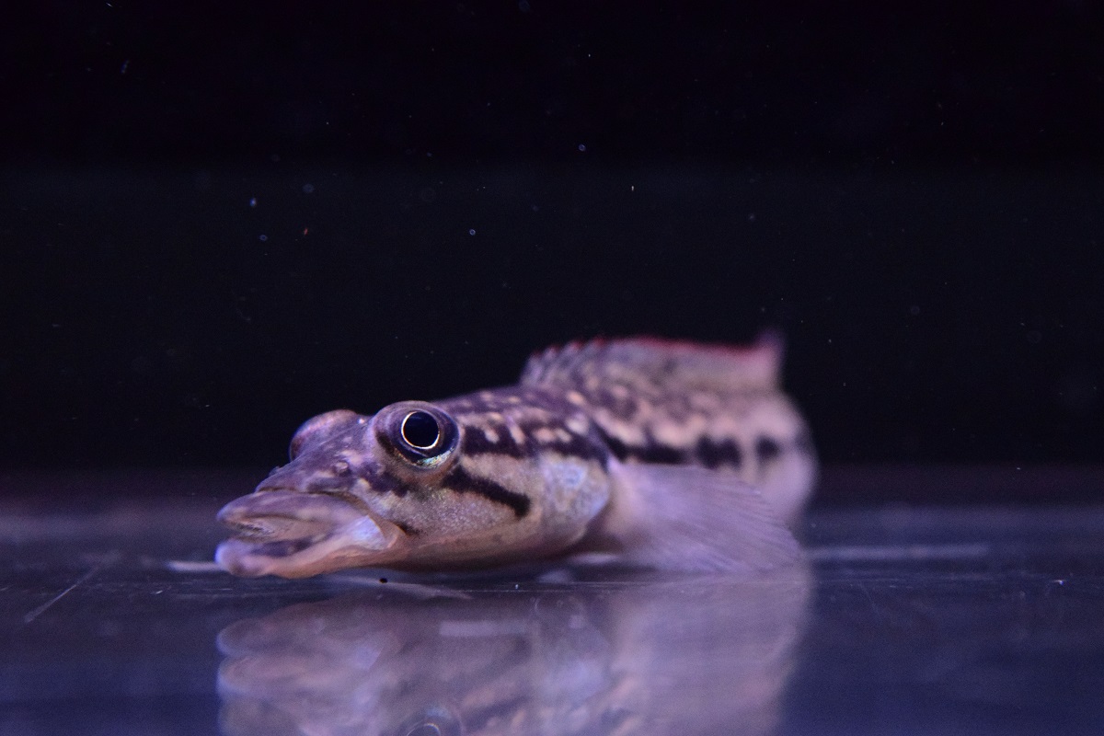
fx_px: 2530
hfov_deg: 24.6
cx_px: 552
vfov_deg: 16.6
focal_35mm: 82
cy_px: 368
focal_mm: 55
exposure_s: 1/125
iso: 6400
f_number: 8
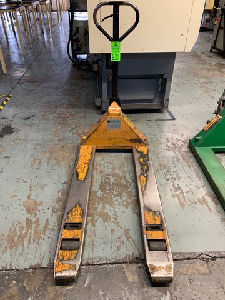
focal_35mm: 26
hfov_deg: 53.1
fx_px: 225
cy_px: 150
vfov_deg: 67.3
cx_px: 112
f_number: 1.8
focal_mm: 4.25
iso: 125
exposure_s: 1/60
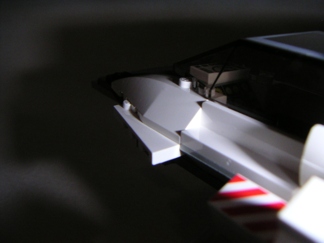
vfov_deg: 38.7
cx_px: 162
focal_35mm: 37
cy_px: 122
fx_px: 346
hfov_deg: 50.1
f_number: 6.7
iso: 200
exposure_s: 1/45
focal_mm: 4.8
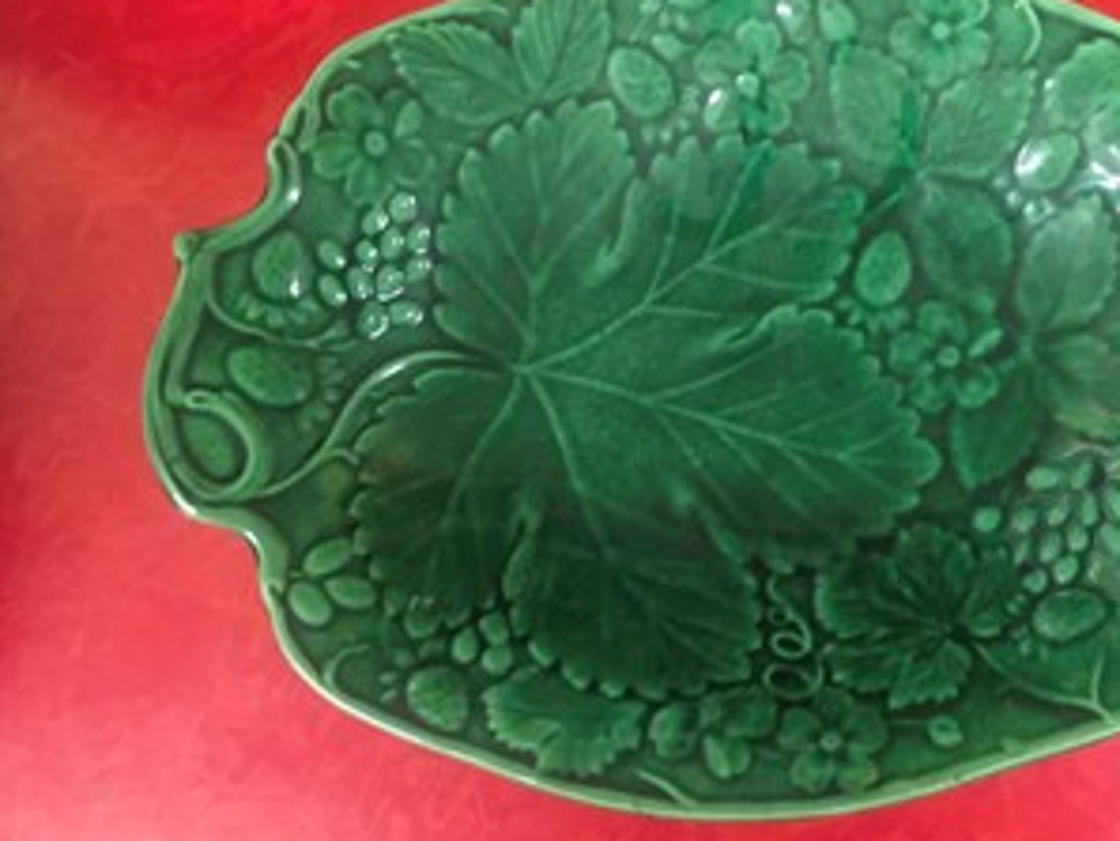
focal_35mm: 39
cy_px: 370
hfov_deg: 47.1
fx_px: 1262
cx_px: 747
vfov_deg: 36.8
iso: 250
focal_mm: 4.15
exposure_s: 1/17
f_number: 2.2
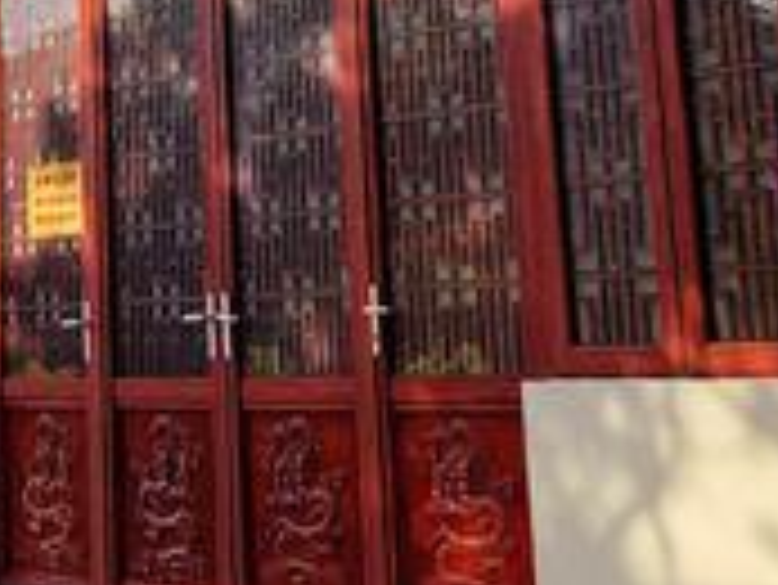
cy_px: -191
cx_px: -76
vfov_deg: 14.2
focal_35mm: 100
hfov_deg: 18.9
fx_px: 2249
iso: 64
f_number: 1.8
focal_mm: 6.06
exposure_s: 1/5000
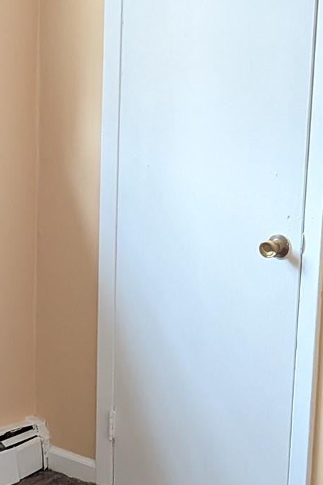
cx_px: -82
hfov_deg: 17.2
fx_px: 1010
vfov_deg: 27.0
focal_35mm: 75
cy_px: 266
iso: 652
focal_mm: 4.53
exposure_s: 1/33.3
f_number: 1.7
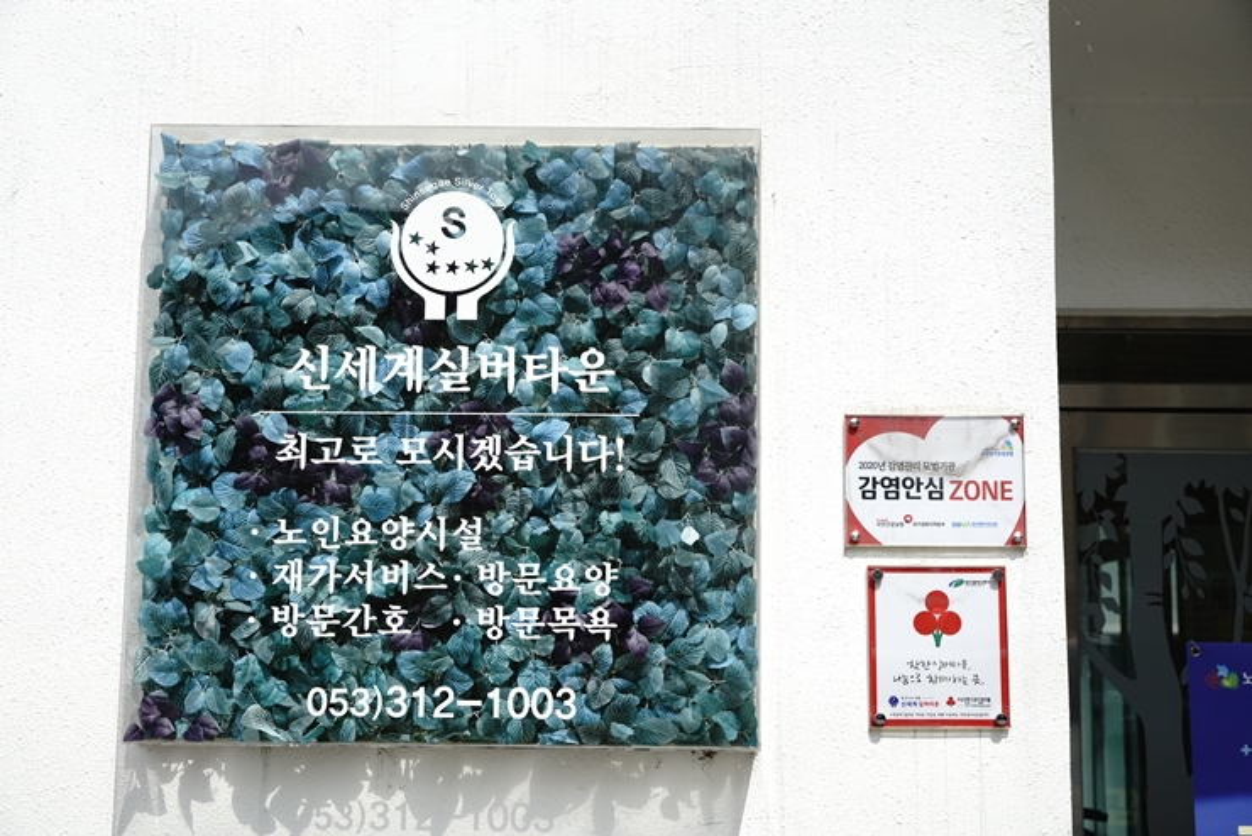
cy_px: 418
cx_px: 626
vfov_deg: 27.0
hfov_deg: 39.6
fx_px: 1739
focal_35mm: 50
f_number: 6.3
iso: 800
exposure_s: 1/4000
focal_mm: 50
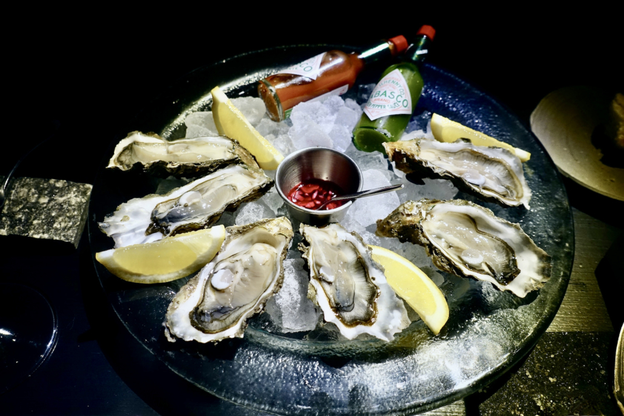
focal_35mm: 32
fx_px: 555
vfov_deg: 41.1
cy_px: 208
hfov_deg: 58.7
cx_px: 312
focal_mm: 11.81
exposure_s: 1/40
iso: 640
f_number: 2.8
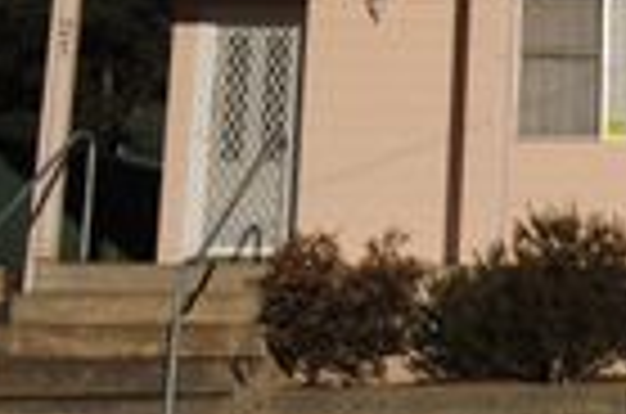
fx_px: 1678
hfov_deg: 19.7
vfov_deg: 13.8
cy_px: -34
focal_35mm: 97
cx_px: 784
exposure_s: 1/400
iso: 100
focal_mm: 19
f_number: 10
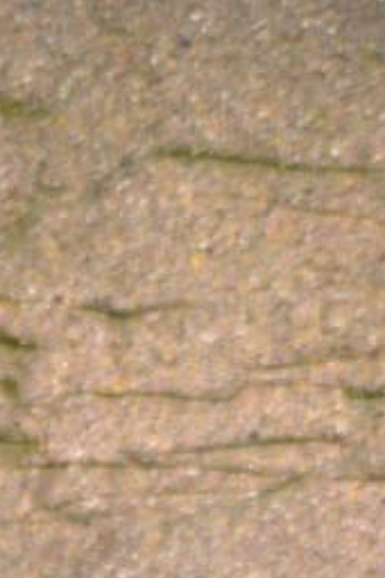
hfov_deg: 0.4
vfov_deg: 0.6
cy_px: 1705
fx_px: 52805
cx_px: -807
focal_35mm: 3292
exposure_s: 1/800
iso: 400
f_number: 6
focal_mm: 350
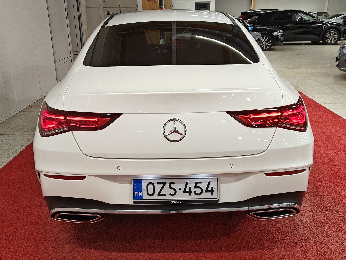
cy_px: 130
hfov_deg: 55.4
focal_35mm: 33
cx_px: 173
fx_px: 330
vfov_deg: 42.9
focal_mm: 5.59
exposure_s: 1/120
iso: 100
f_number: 1.8
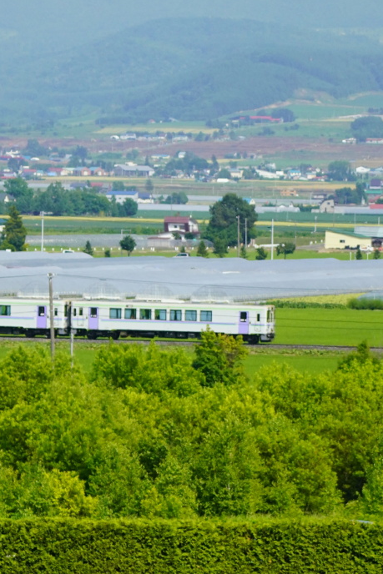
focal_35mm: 293
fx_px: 4673
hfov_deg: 4.7
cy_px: 605
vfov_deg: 7.0
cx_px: 280
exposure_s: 1/3200
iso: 1250
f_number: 4.5
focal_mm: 105
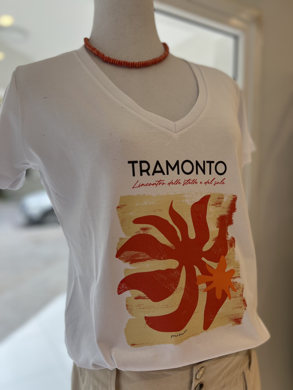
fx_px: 293
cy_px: 195
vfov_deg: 67.3
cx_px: 146
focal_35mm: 26
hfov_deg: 53.1
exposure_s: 1/172
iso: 40
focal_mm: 5.7
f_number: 1.5
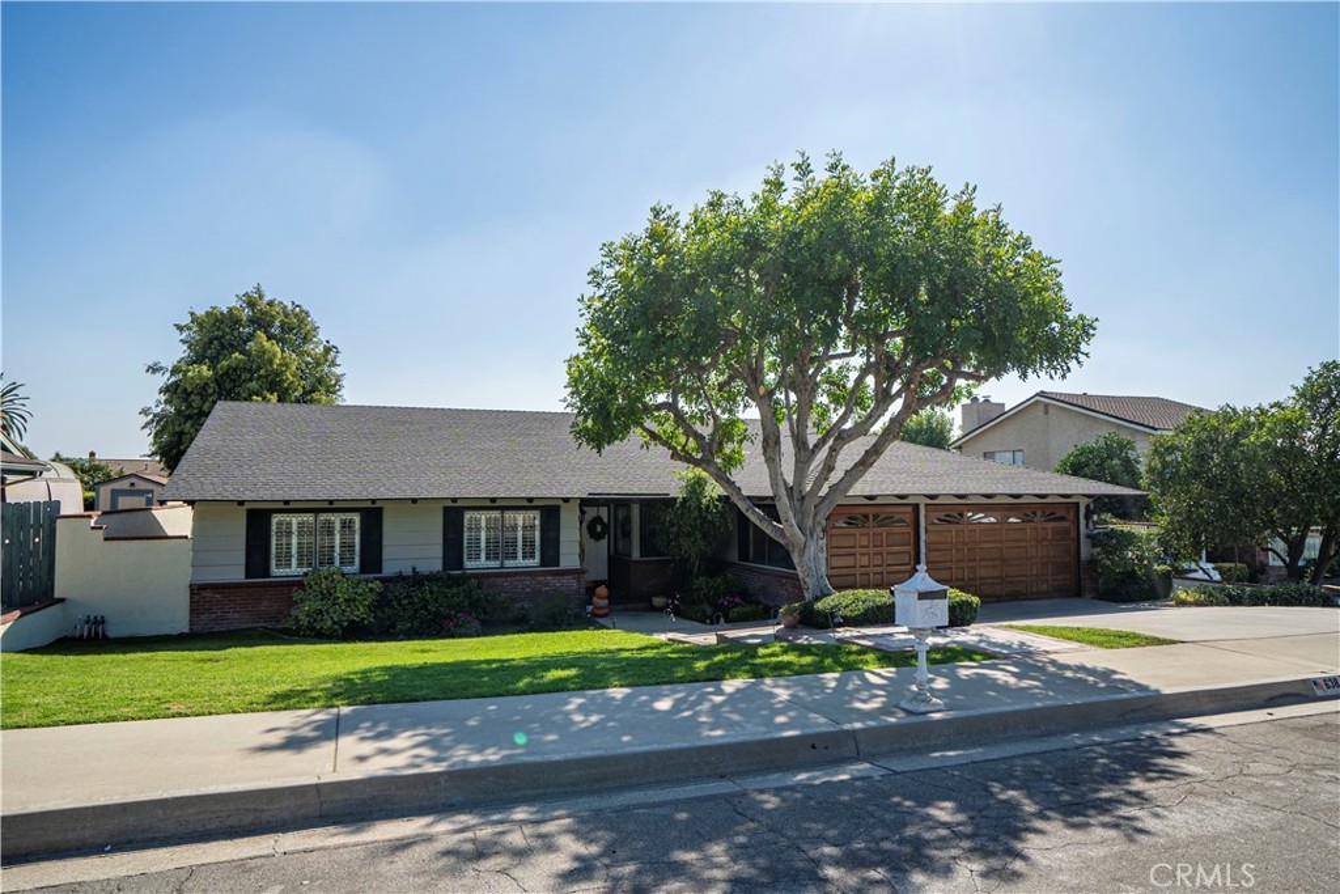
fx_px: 707
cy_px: 447
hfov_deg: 86.9
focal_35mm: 19
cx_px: 670
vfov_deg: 64.6
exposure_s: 1/1250
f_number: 7.1
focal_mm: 19
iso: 320
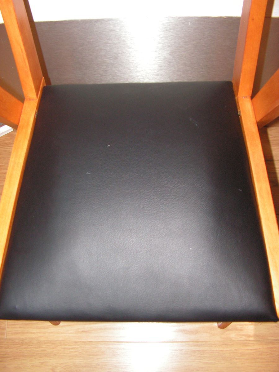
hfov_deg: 39.7
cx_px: 140
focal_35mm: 36
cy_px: 186
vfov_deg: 51.4
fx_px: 387
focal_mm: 6
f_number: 3.2
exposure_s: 1/40
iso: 200
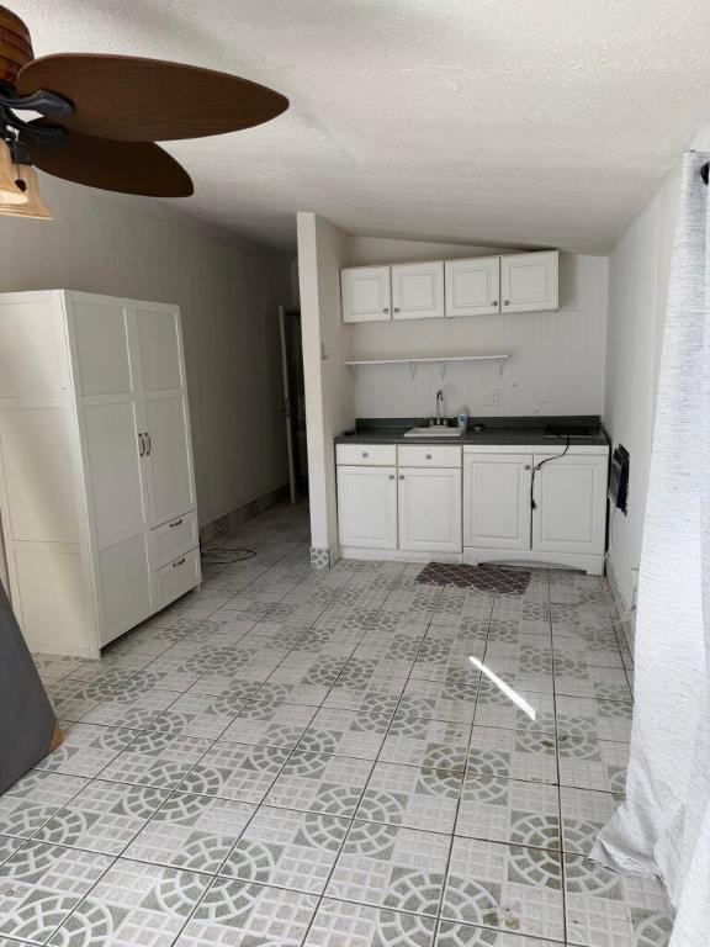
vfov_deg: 71.6
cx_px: 355
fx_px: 656
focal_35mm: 24
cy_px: 474
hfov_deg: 56.8
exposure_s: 1/330
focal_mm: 6.76
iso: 80
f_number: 1.78
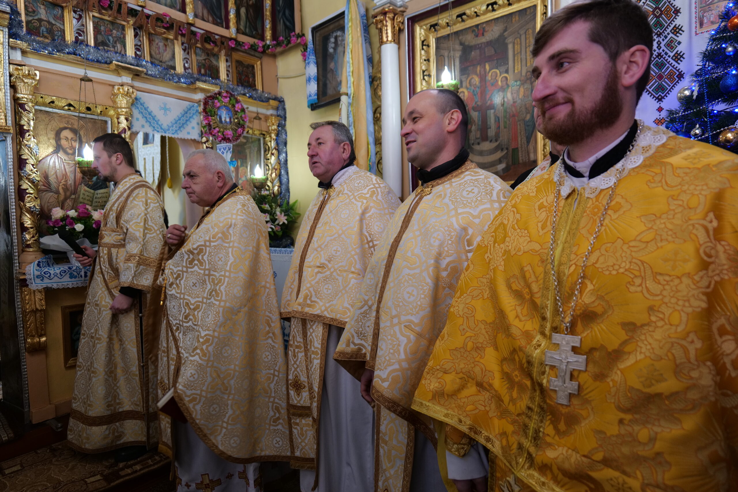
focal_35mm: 20
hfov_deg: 84.0
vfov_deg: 61.9
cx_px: 369
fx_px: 410
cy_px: 246
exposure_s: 1/60
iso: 1250
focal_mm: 20
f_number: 3.5
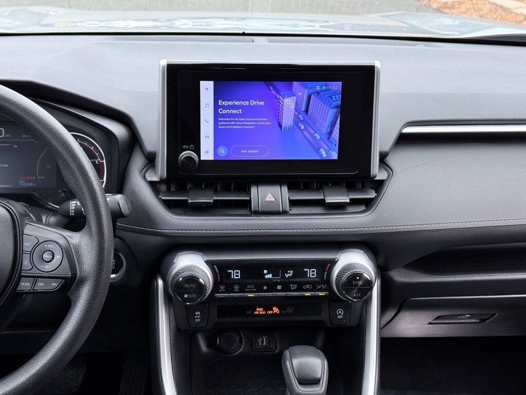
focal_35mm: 48
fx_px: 729
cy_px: 198
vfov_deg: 30.3
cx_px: 263
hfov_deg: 39.7
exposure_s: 1/289
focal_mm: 6.76
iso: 64
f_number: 1.78
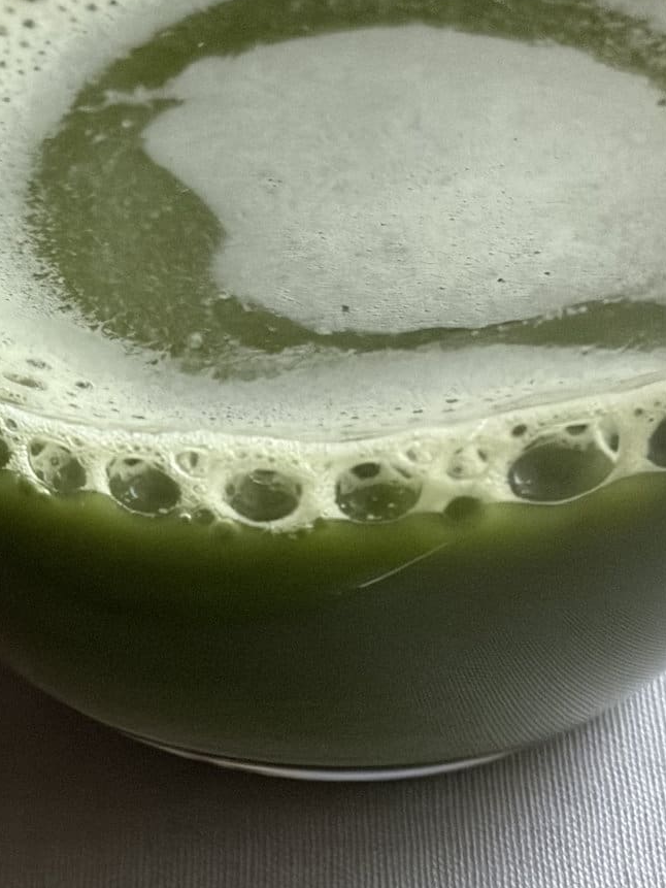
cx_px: 109
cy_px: 765
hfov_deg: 12.7
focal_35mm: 116
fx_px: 2975
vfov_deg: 16.8
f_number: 1.6
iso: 400
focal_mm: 5.96
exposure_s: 1/22
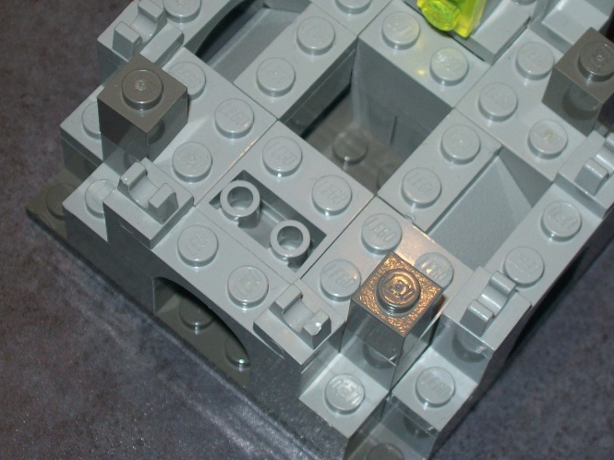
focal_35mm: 105
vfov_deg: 14.1
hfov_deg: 18.7
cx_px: 360
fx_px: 1861
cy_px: 148
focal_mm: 11.6
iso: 80
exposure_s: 1/97.2
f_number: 3.8
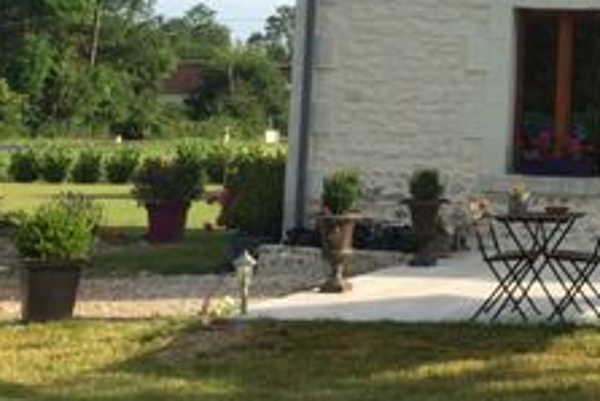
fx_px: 1351
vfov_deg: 16.7
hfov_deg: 22.7
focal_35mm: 81
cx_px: 751
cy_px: 40
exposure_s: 1/1282
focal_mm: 4.15
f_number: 2.2
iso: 32
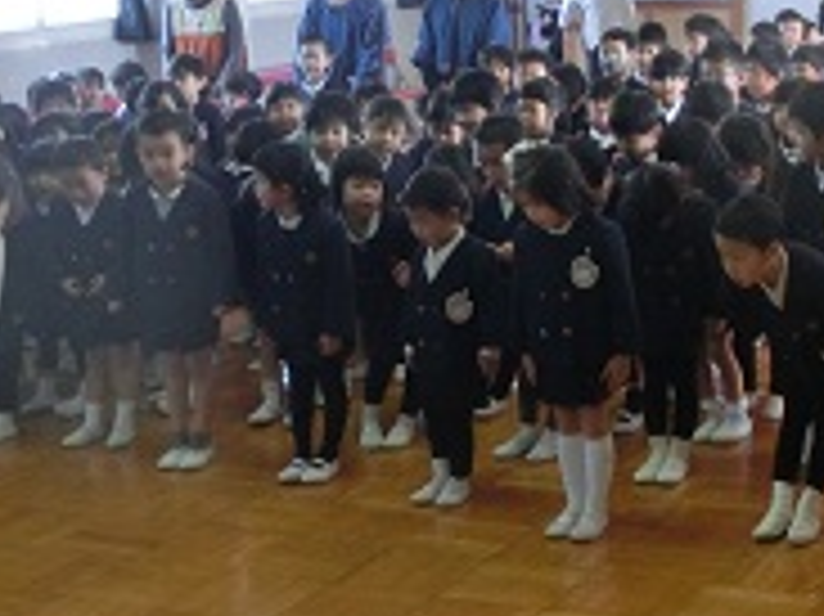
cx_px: 536
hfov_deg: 23.5
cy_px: 207
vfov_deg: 17.7
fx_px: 1974
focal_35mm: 83
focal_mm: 6.67
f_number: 3.9
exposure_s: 1/125
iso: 500
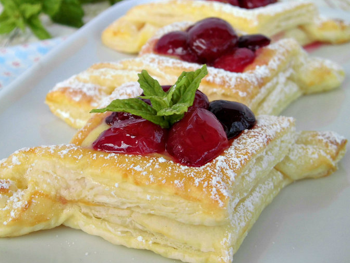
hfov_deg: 34.3
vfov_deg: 26.1
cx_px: 146
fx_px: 567
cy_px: 123
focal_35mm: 56
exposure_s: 1/125
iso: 100
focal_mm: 8.3
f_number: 3.4
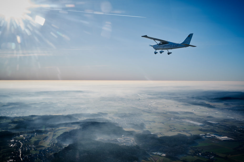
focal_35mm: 35
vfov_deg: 37.9
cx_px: 122
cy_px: 81
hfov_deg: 54.4
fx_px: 237
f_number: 6.3
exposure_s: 1/500
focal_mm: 35
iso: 100
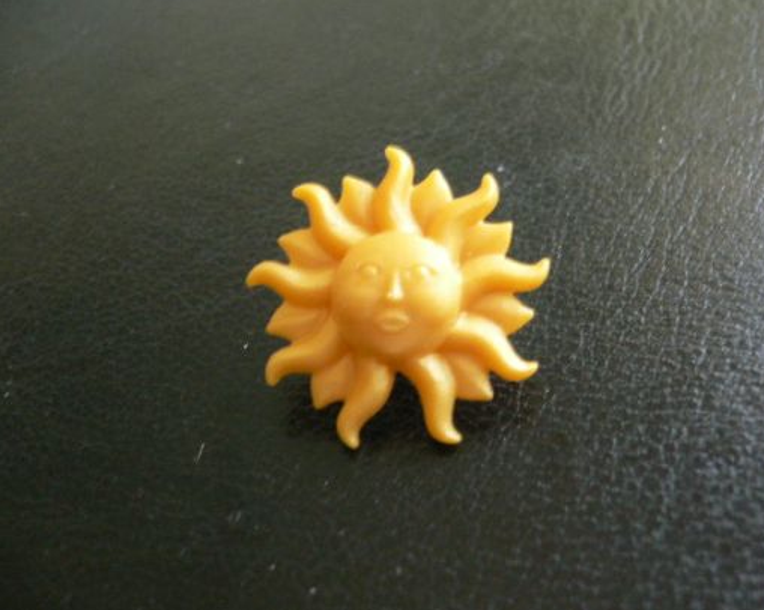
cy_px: 306
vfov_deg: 40.1
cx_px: 402
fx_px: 836
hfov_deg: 49.1
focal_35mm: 37
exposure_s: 1/8
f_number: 2.8
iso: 200
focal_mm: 5.8
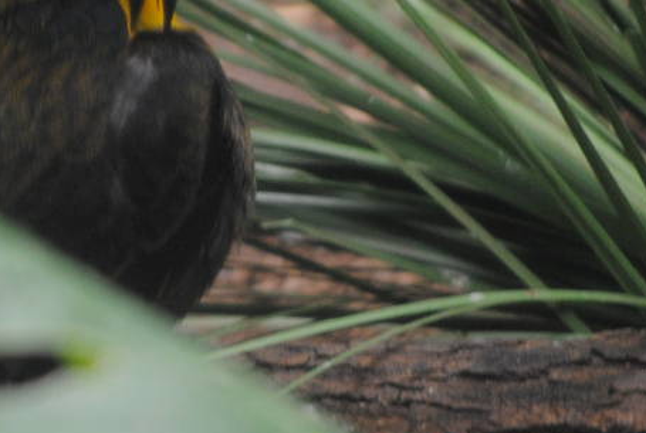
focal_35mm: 1055
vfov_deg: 1.3
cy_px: 124
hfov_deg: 2.0
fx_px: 18962
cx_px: 153
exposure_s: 1/100
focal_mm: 200
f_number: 5.6
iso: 400
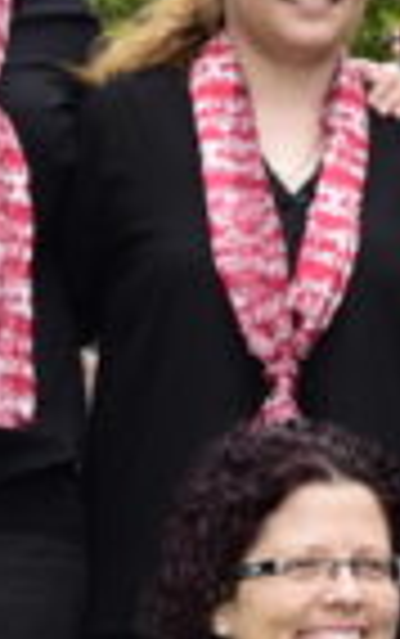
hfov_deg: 4.5
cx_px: 1124
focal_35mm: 280
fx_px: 4874
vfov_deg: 7.5
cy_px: 423
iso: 100
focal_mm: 38
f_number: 5.6
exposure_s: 1/125
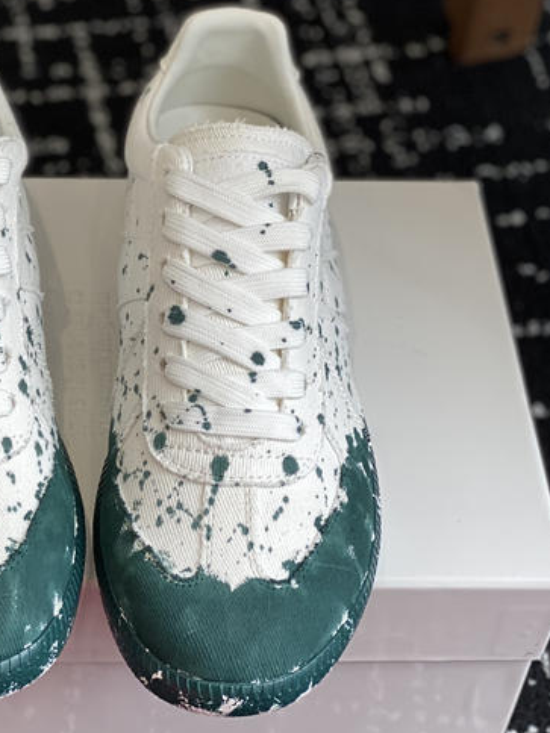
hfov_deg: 15.8
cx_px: 95
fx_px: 1970
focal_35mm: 93
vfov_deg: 21.0
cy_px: 282
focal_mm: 6
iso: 20
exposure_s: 1/133
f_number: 2
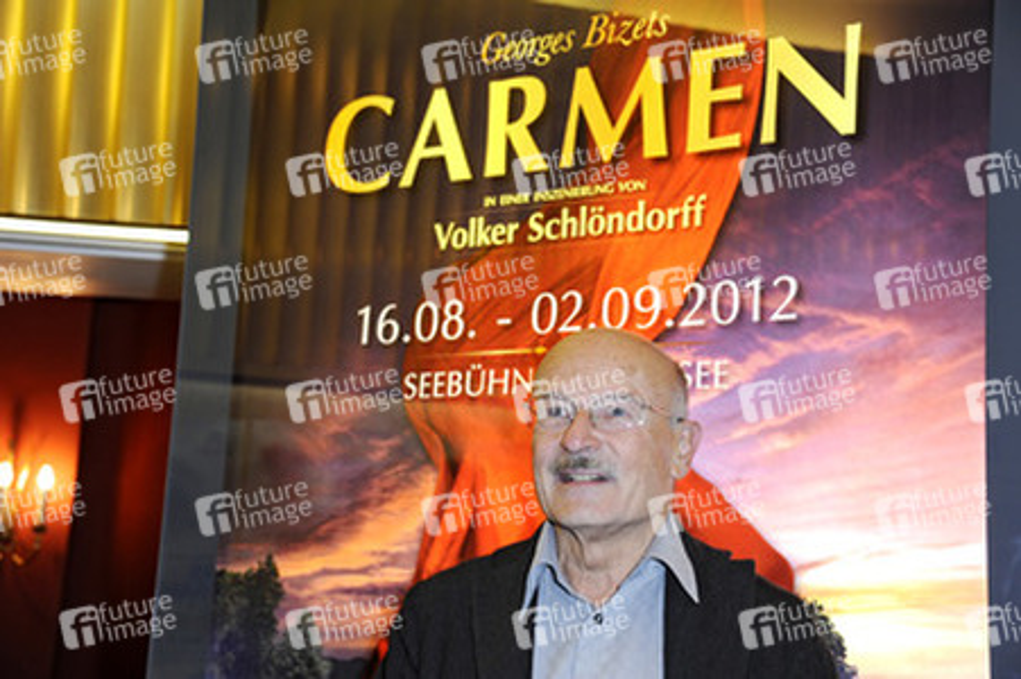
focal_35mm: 65
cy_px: 340
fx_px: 1842
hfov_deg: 31.0
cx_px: 510
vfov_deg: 20.9
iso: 1000
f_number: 5.6
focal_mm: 65
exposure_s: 1/80
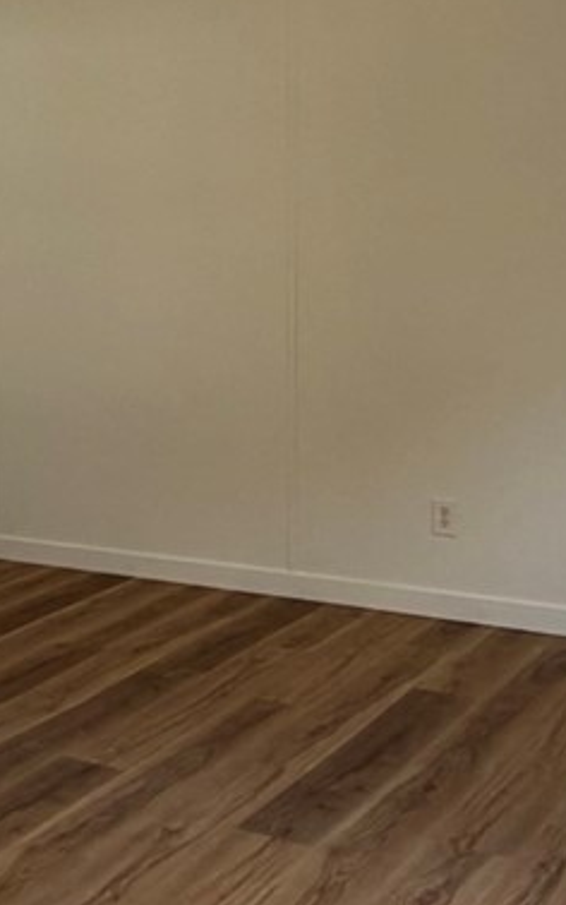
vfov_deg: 32.4
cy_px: 370
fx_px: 1553
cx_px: -168
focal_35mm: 63
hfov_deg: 19.1
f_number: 2.2
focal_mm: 2.22
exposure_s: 1/142
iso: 50
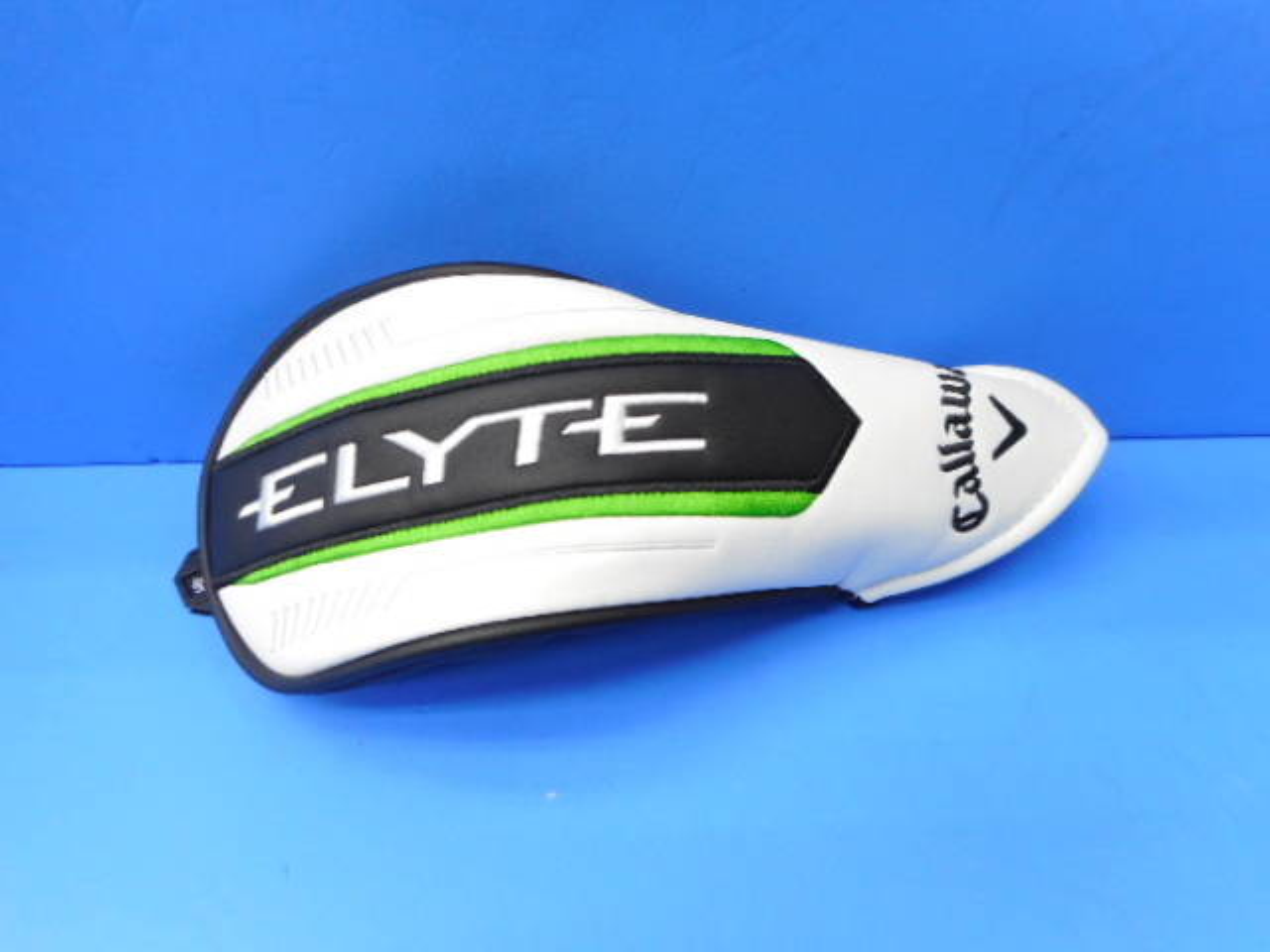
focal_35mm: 25
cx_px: 635
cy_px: 476
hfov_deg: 69.4
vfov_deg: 54.9
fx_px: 917
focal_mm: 4.5
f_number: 3.7
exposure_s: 1/30
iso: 140
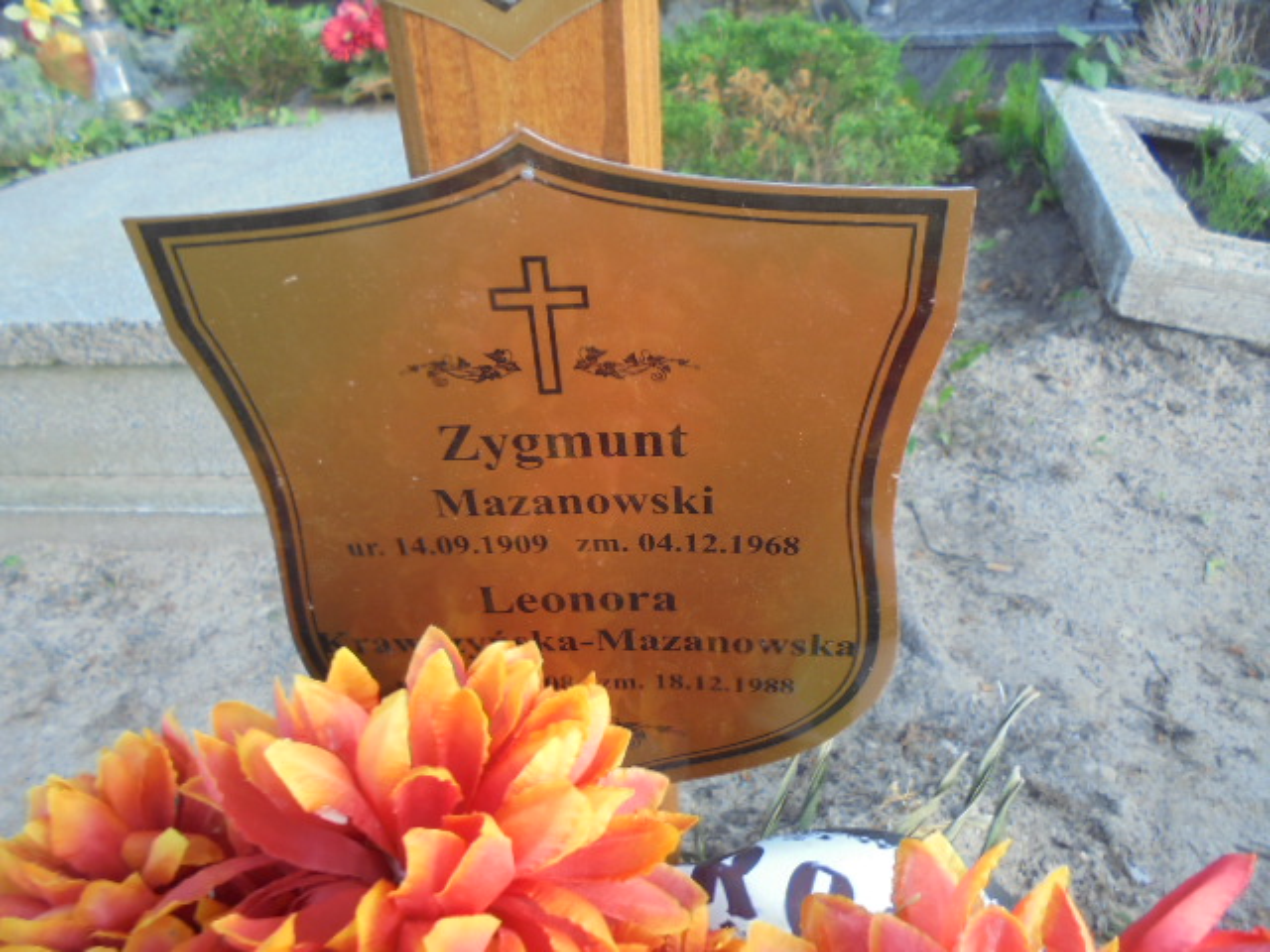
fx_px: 954
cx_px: 635
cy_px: 476
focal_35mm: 26
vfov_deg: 53.1
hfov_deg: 67.3
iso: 100
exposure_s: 1/40
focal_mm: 4.6
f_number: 3.5
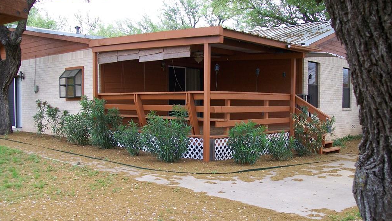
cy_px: 140
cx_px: 198
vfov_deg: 29.6
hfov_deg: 50.5
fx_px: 416
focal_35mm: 40
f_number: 2.7
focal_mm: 6
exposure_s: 1/160
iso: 64
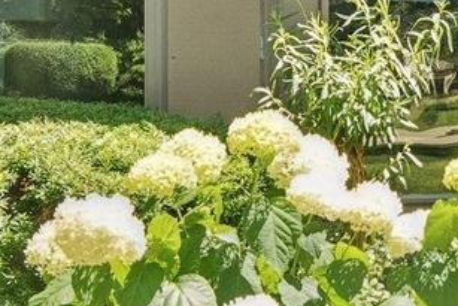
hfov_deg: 19.8
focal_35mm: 95
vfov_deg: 14.4
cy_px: 90
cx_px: 589
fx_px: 1209
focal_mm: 12
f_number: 8
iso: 200
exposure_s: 1/50
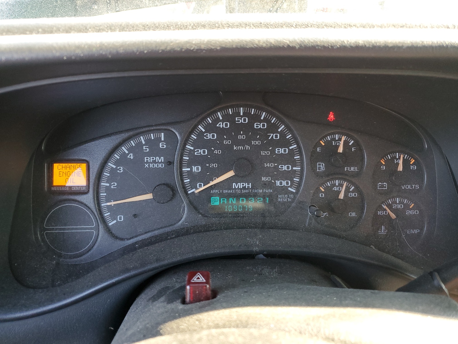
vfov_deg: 53.1
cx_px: 229
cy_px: 172
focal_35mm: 26
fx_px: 344
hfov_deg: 67.3
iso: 98
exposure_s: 1/120
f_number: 1.5
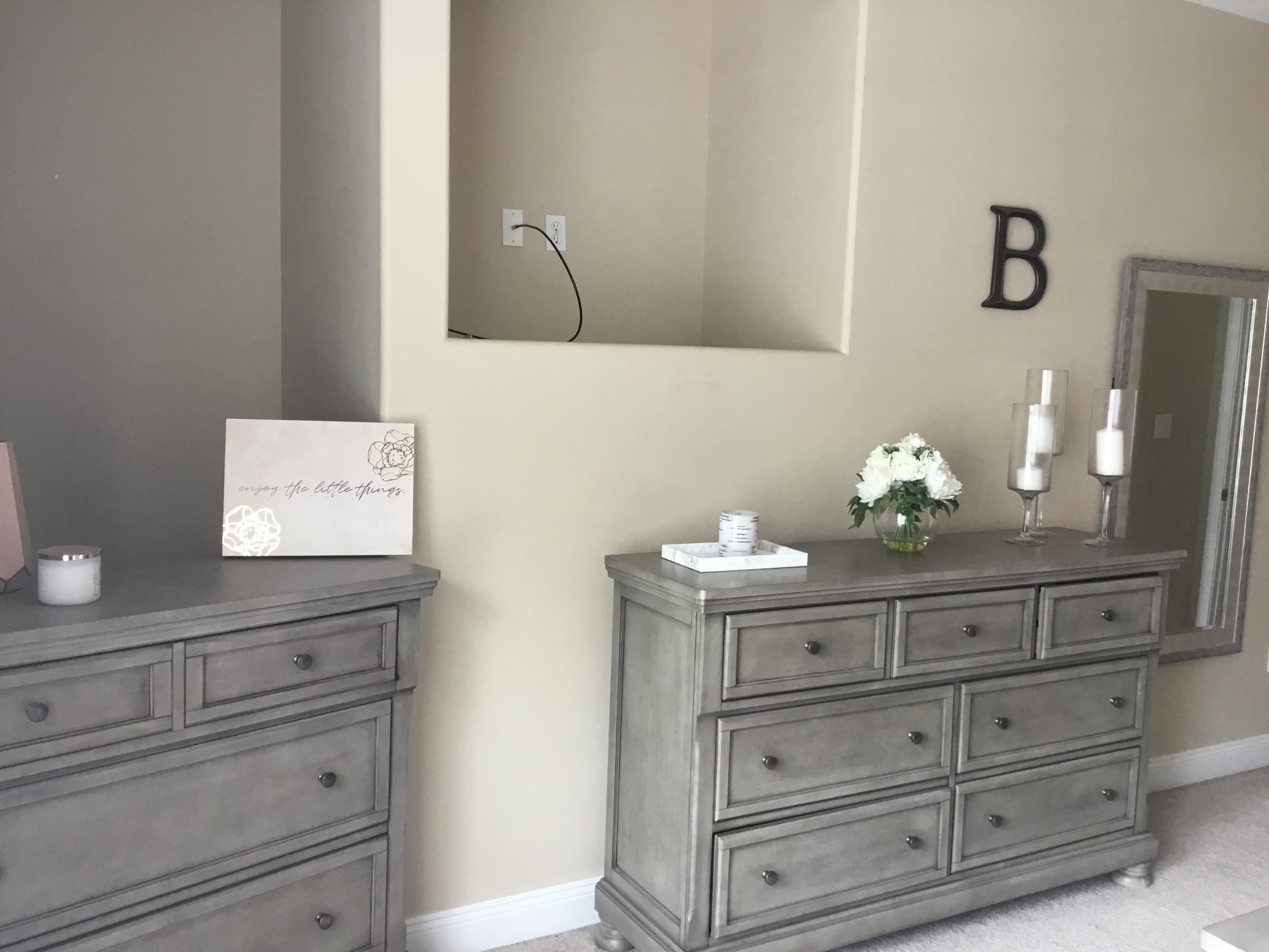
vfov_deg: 45.4
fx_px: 1136
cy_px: 476
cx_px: 634
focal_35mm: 31
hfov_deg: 58.4
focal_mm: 3.3
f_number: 2.4
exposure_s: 1/30
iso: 64
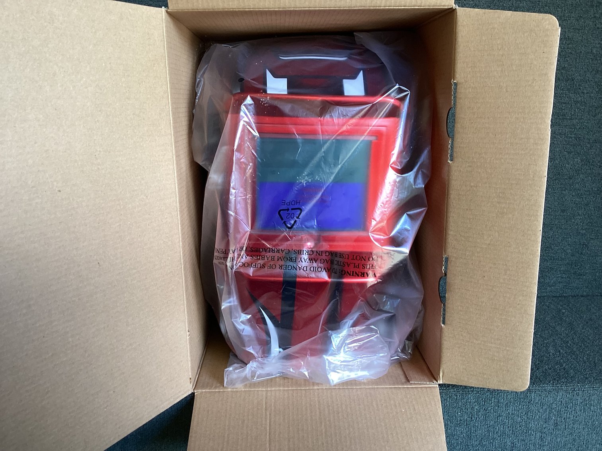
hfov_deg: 58.3
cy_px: 226
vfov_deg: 45.4
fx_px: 539
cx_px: 301
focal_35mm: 31
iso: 64
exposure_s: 1/50
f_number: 2.4
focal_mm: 3.3
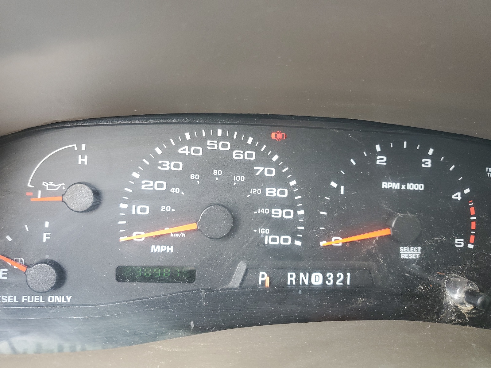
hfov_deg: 67.3
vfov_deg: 53.1
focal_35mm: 26
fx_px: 369
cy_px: 184
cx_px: 246
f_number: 1.5
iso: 85
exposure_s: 1/60.2
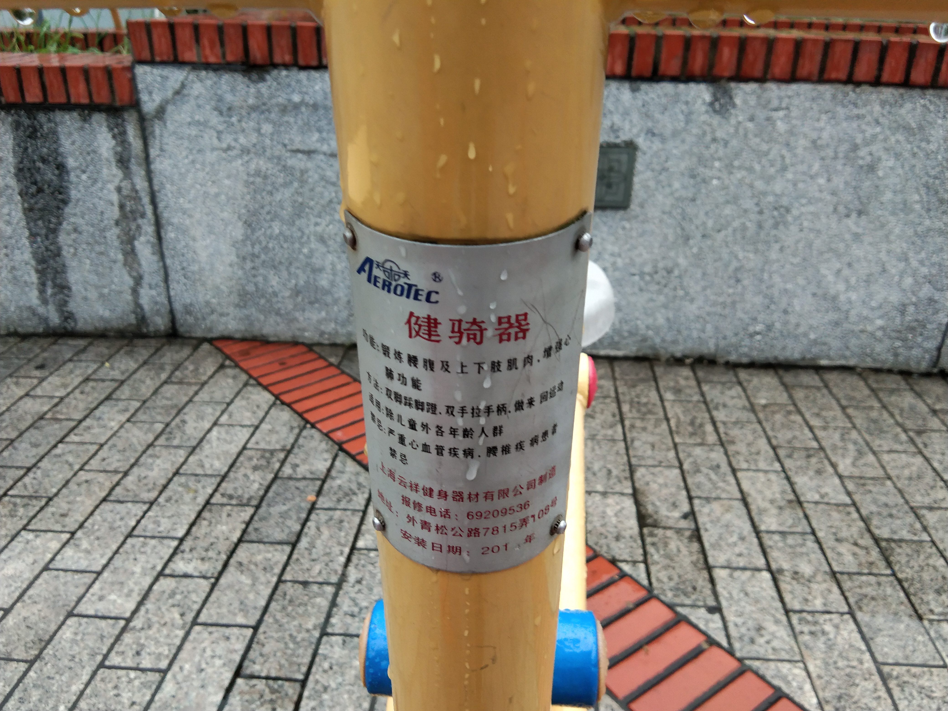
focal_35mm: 31
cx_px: 474
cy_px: 356
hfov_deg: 58.4
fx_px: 849
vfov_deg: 45.4
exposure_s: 1/50
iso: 125
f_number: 2.2
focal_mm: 3.69
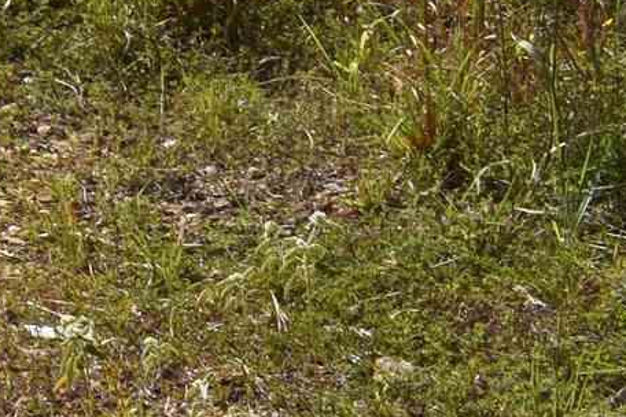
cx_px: -1113
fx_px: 3165
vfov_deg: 7.0
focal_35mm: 182
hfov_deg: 9.4
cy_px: -698
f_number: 9
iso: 100
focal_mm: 18
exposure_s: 1/320
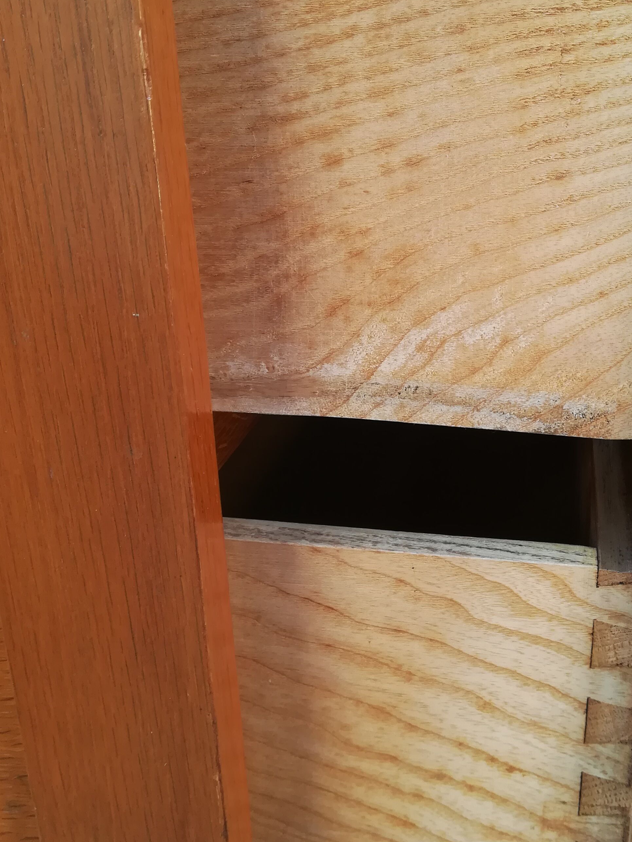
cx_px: 408
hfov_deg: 35.7
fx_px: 974
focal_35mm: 40
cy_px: 403
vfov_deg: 46.8
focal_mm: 3.83
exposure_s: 1/50
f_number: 2.2
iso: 64
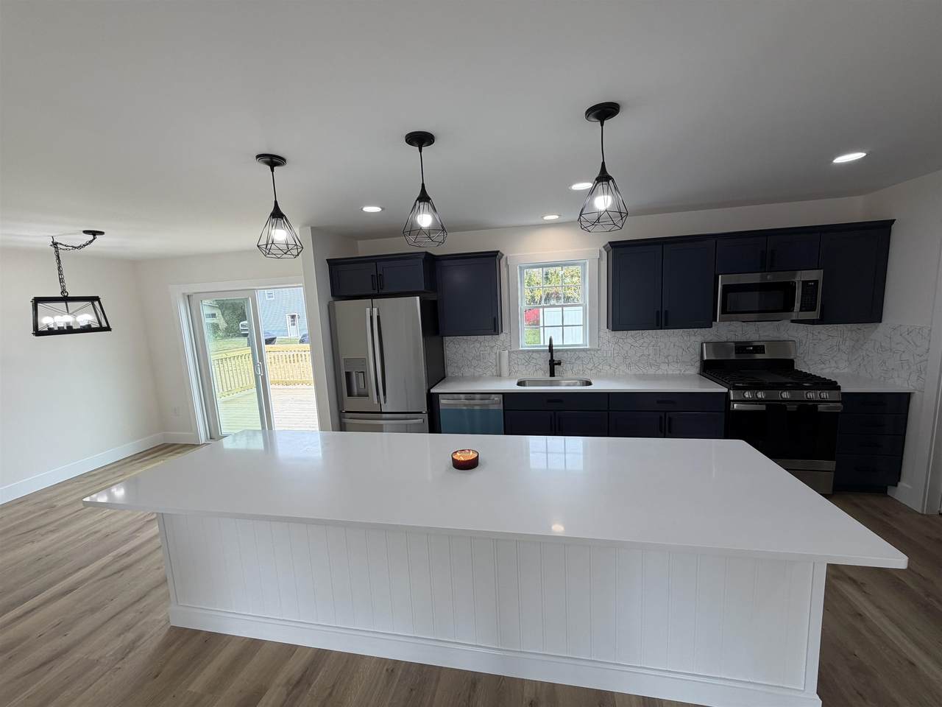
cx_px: 471
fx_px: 381
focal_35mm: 14
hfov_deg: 102.1
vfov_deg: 85.7
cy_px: 354
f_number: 2.2
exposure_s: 1/120
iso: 50
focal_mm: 2.22
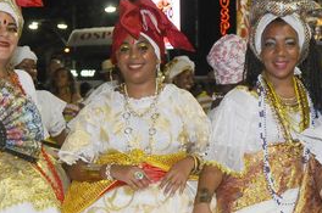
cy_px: 184
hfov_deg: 27.0
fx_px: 670
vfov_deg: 17.9
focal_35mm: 75
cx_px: 195
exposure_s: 1/160
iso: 1000
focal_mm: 18
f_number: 3.5
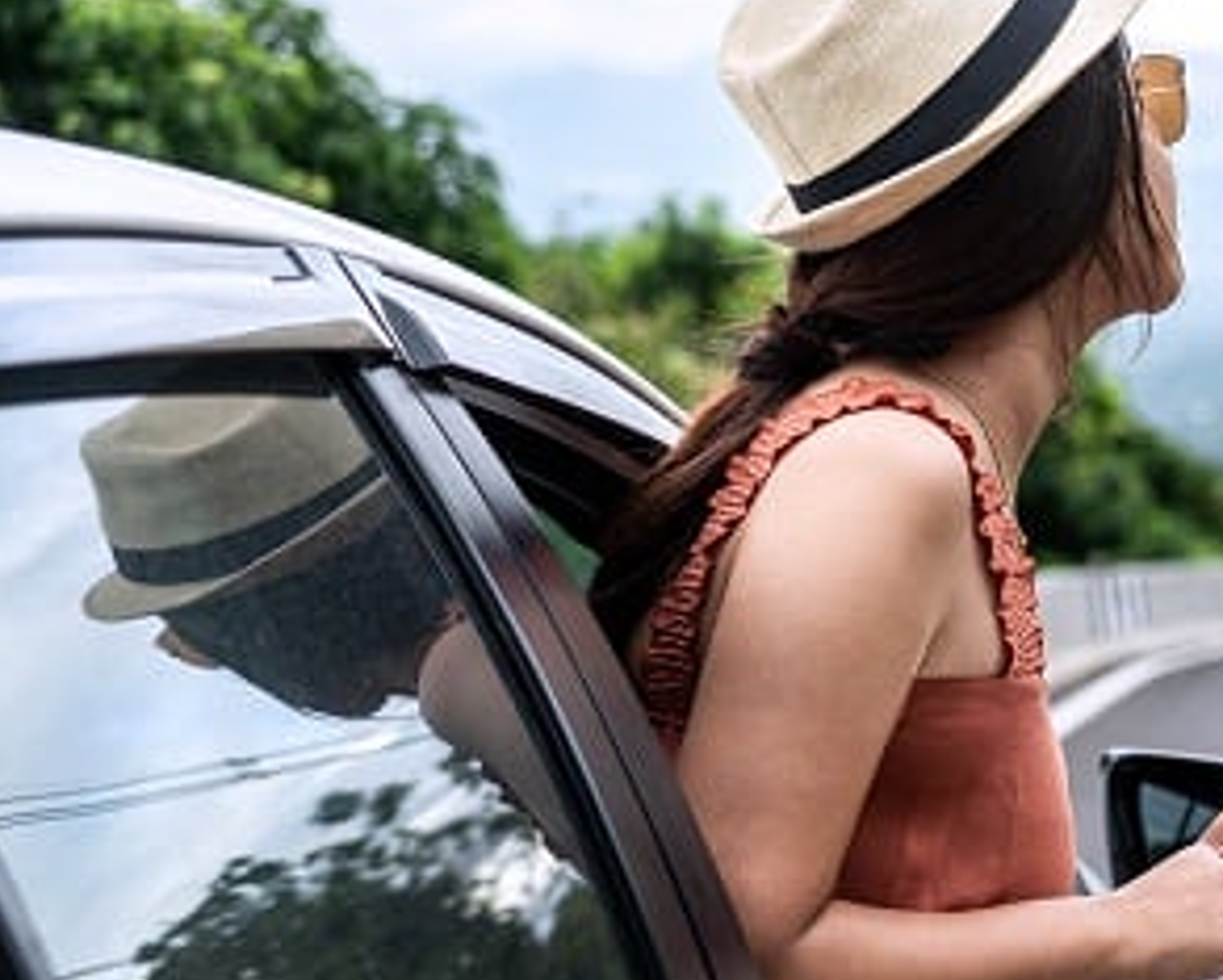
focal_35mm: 104
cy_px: 511
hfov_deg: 18.1
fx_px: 3767
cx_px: 1135
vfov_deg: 14.8
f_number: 4
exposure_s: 1/100
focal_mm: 54
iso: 200
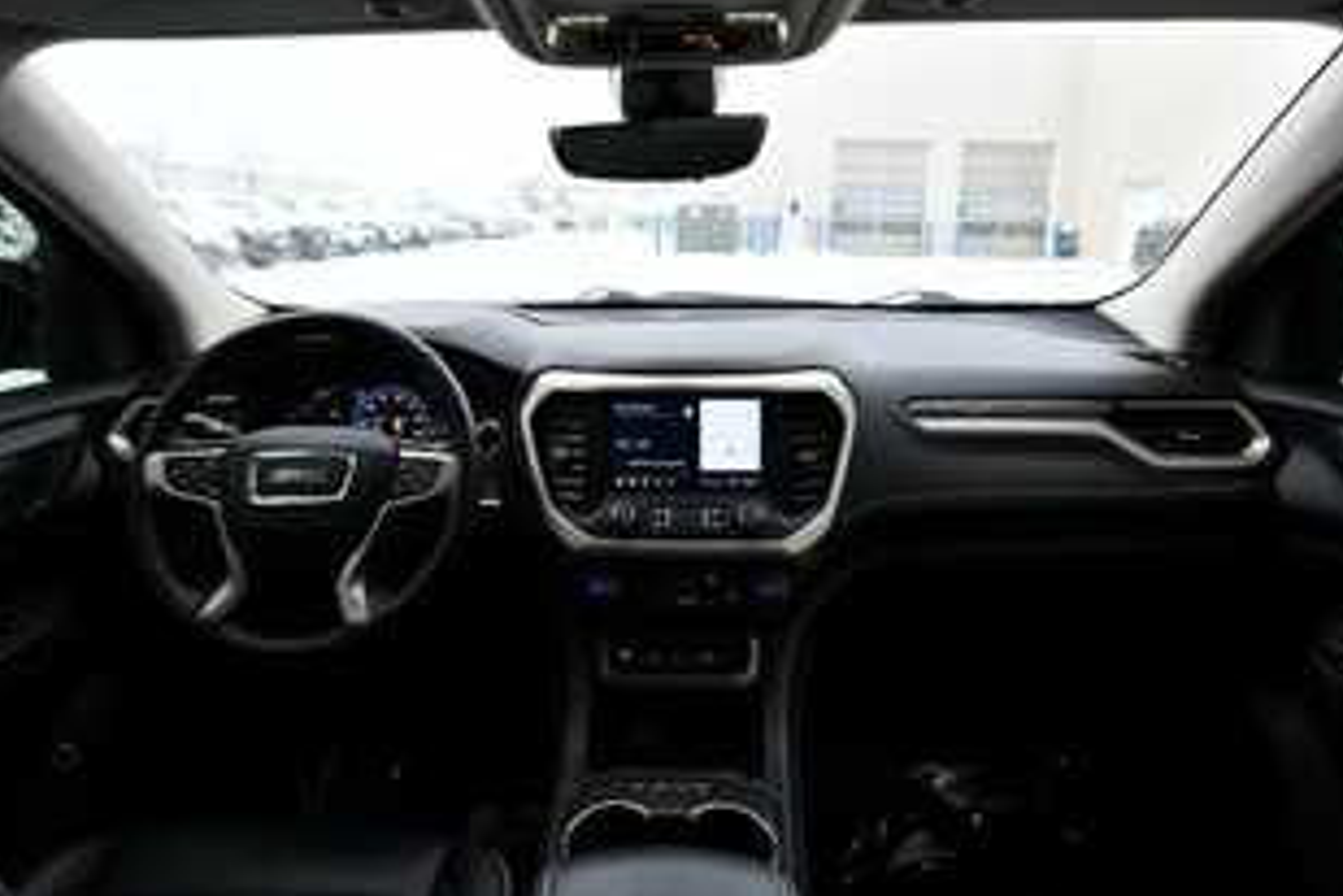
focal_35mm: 22
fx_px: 821
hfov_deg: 78.5
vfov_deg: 56.7
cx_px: 643
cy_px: 350
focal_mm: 11.5
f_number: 5
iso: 400
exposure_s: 1/250
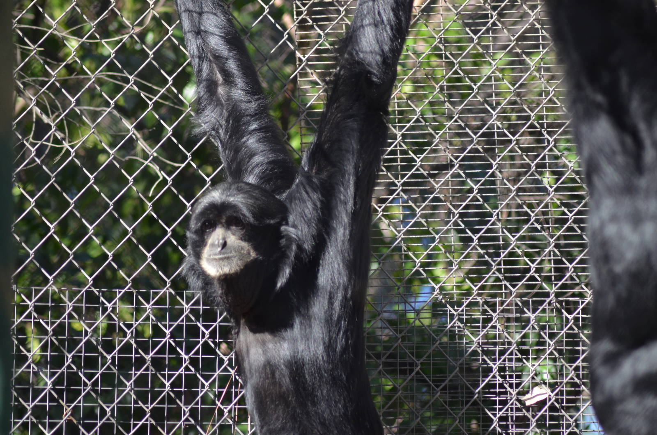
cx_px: 328
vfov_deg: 4.9
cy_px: 218
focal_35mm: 278
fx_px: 5054
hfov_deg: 7.4
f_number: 4.5
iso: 800
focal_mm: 185
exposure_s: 1/1000
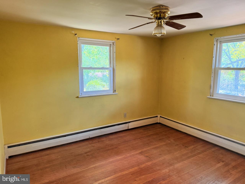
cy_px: 92
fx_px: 170
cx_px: 122
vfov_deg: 56.8
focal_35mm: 24
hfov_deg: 71.6
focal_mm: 6.76
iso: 200
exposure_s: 1/65
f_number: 1.78
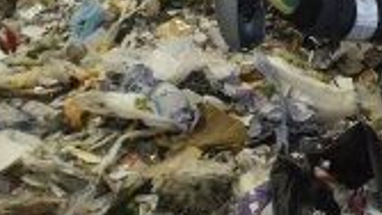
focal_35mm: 64
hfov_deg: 30.9
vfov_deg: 18.4
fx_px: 648
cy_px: 5
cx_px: 366
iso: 1250
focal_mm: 17
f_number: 5
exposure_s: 1/20
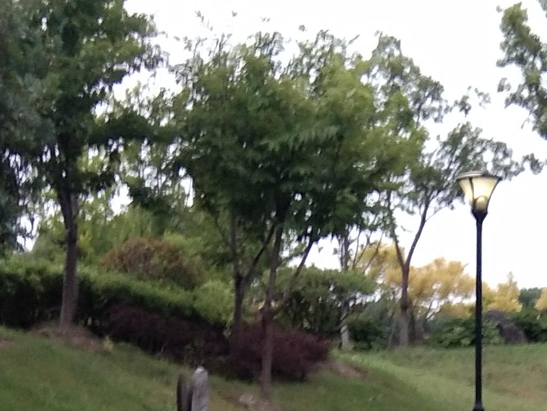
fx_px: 2008
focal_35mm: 127
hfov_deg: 15.3
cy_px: 789
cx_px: 488
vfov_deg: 10.8
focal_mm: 3.69
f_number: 2.2
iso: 250
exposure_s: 1/33.3
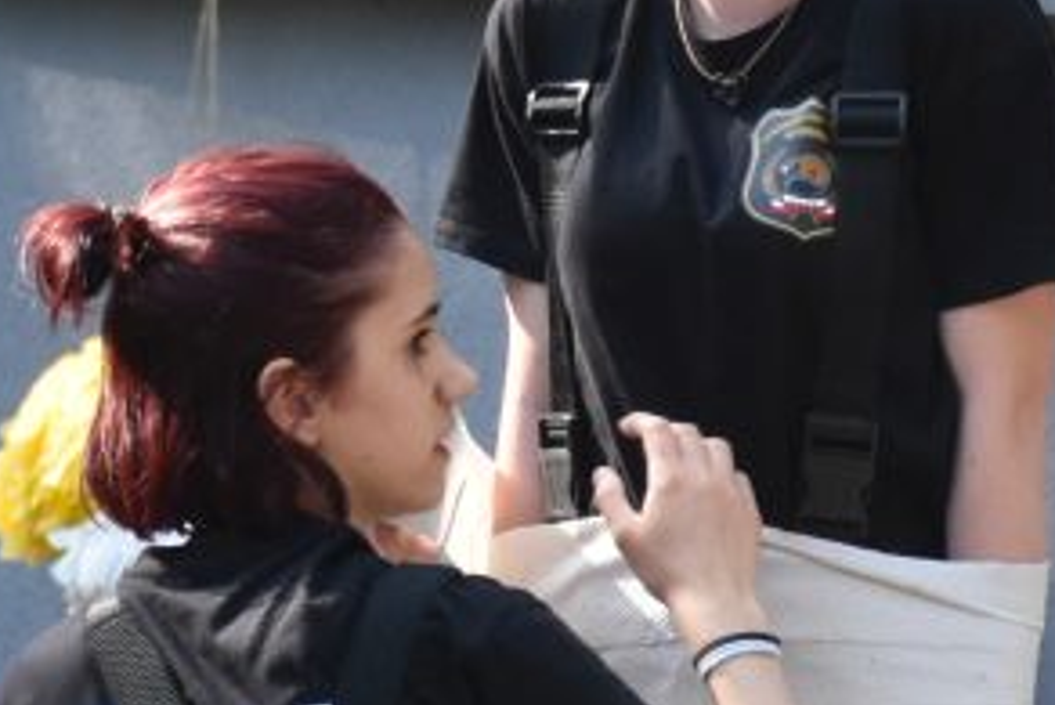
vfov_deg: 3.0
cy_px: 298
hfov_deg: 4.5
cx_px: 929
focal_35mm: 460
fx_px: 13487
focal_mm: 56
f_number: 5.6
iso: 800
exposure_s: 1/500
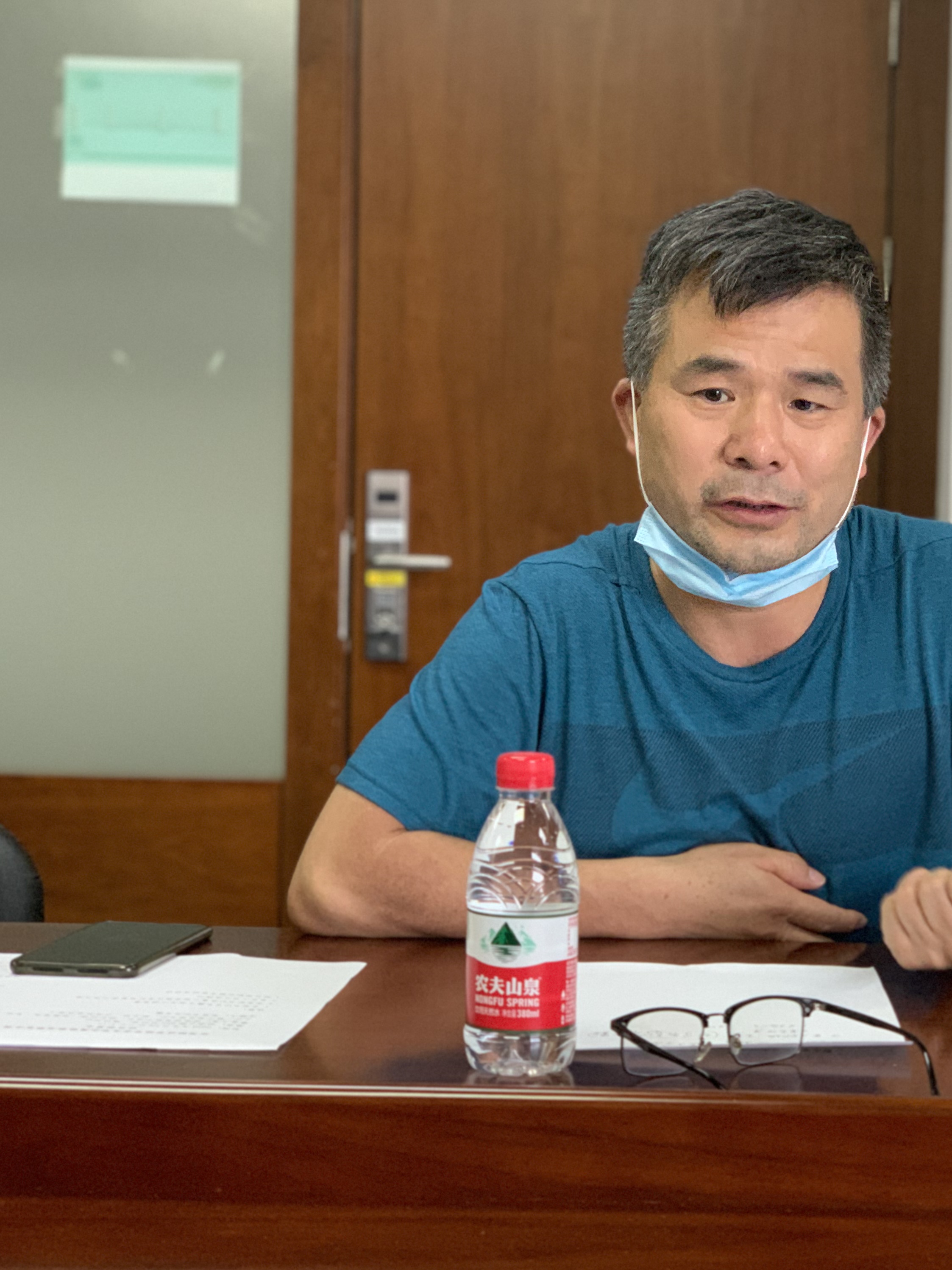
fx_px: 2567
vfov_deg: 27.8
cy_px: 639
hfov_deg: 20.7
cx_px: 773
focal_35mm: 70
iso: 250
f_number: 2.4
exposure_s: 1/50
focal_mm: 6
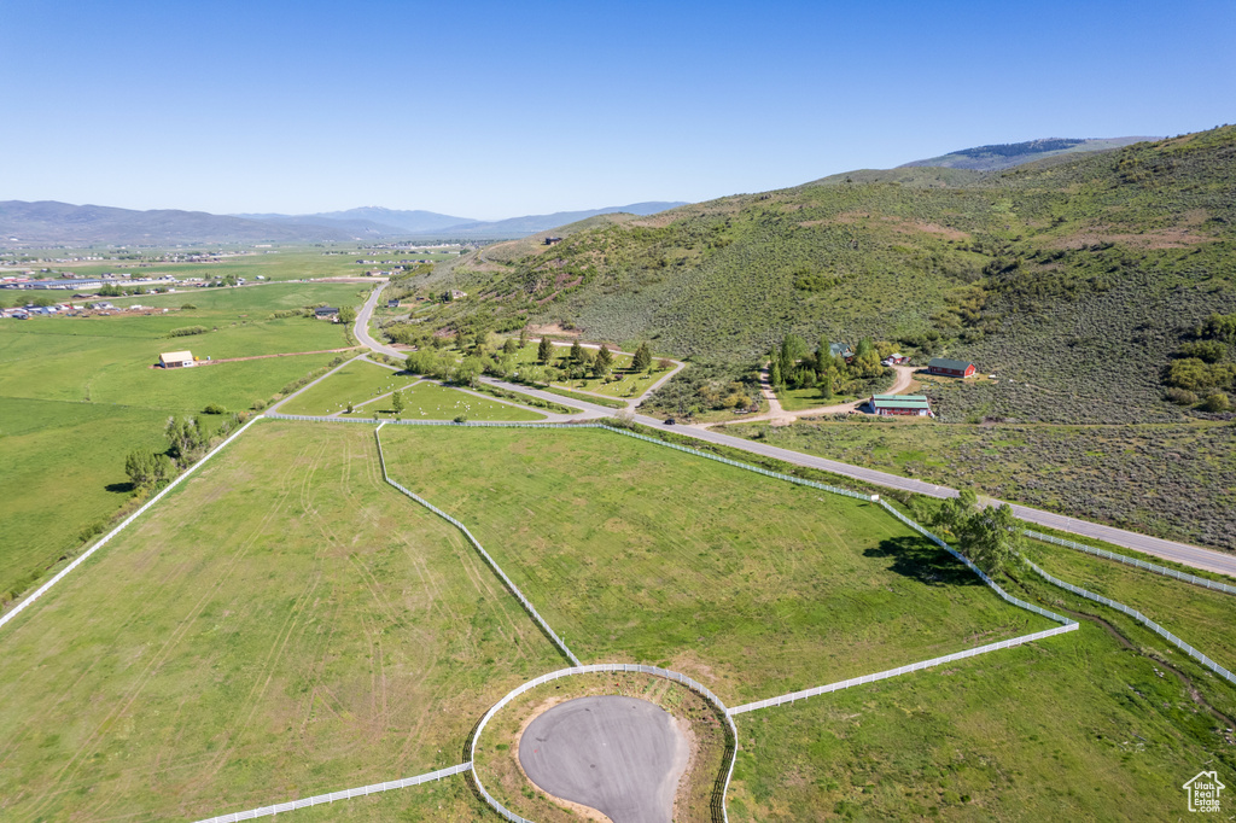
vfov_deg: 57.2
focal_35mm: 22
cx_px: 618
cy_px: 412
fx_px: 755
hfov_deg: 78.6
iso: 100
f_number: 2.8
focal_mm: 8.38
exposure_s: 1/1600
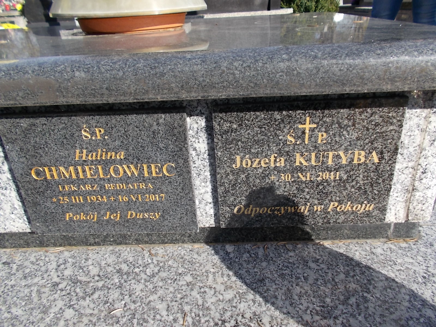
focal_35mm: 26
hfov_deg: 67.3
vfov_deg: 53.1
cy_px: 164
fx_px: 327
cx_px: 218
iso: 80
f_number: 3.2
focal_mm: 4.6
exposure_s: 1/500
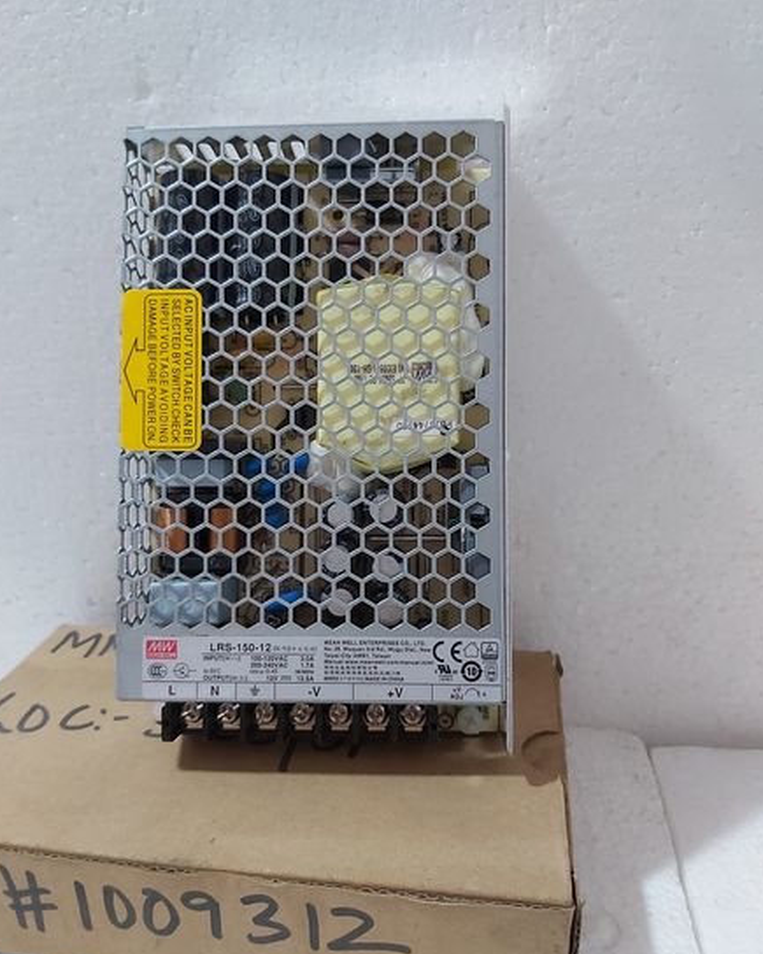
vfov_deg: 62.2
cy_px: 482
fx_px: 791
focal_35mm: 28
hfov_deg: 51.5
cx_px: 382
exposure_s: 1/33
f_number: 1.7
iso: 250
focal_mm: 3.92
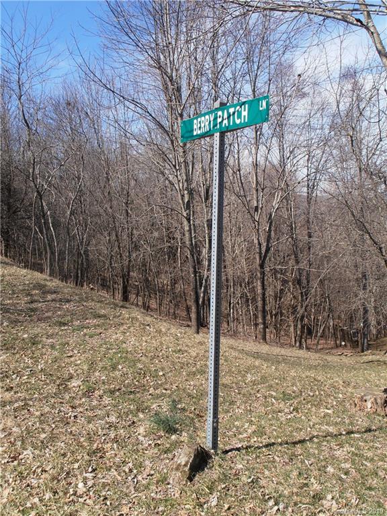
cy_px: 258
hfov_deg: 38.7
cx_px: 194
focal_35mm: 37
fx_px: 552
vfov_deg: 50.1
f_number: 9.9
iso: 80
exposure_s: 1/125
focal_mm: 6.61
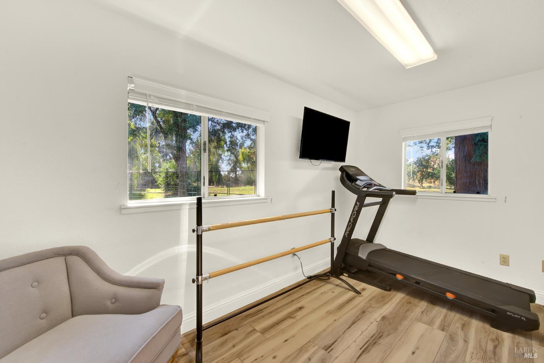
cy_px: 182
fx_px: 212
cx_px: 272
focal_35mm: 14
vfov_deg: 81.3
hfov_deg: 104.2
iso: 100
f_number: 14
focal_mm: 14
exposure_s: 1/5
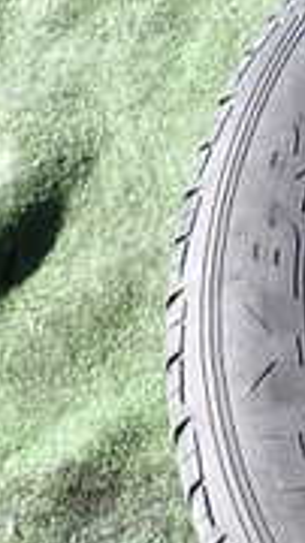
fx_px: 1311
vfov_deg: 23.4
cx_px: 830
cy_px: 284
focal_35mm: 91
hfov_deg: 10.5
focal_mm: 4.5
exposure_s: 1/320
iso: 100
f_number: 2.8
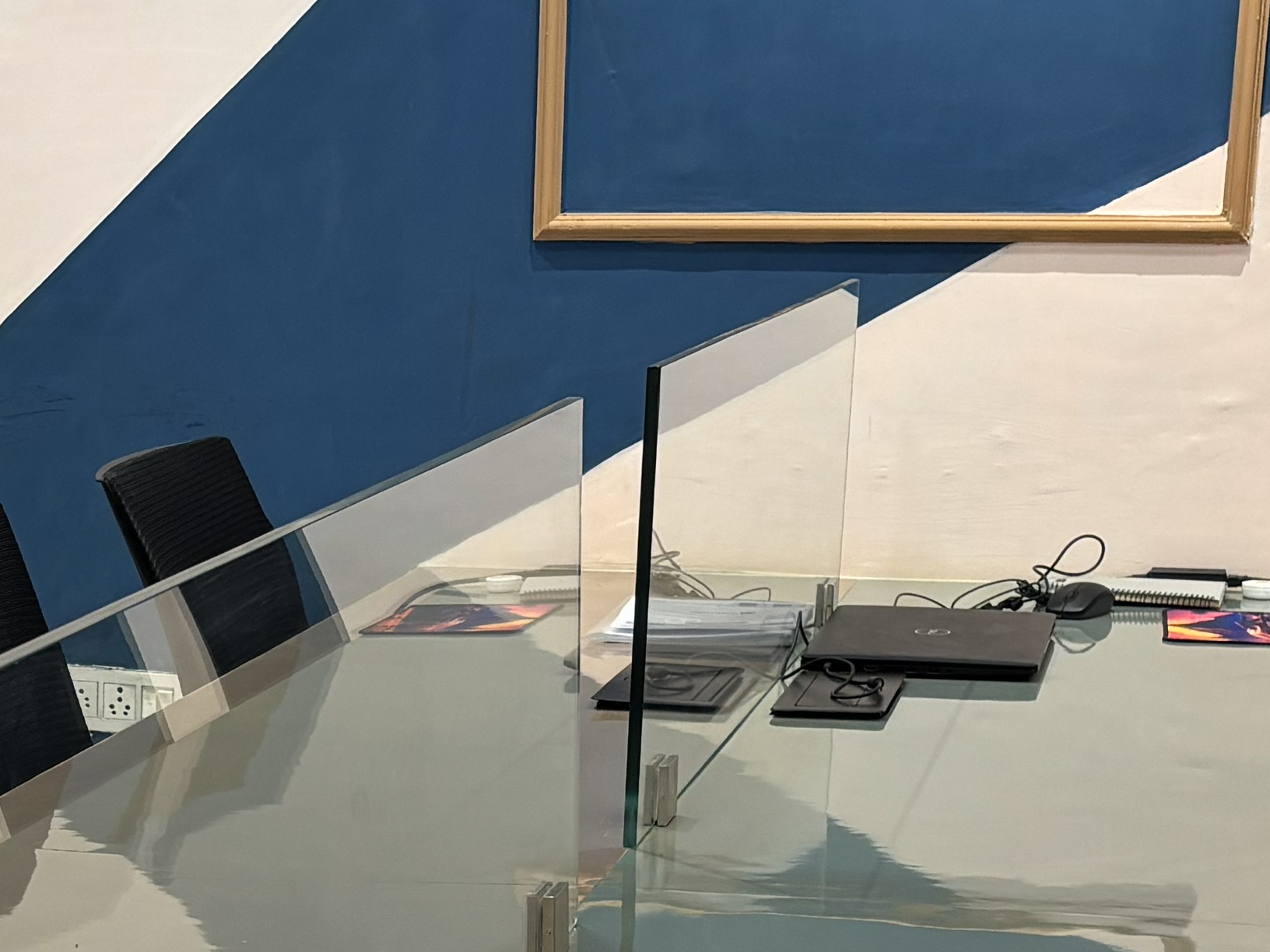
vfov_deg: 15.8
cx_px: 174
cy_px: 1068
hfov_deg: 21.2
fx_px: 3339
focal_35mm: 91
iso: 80
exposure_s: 1/50
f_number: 1.6
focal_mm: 5.96
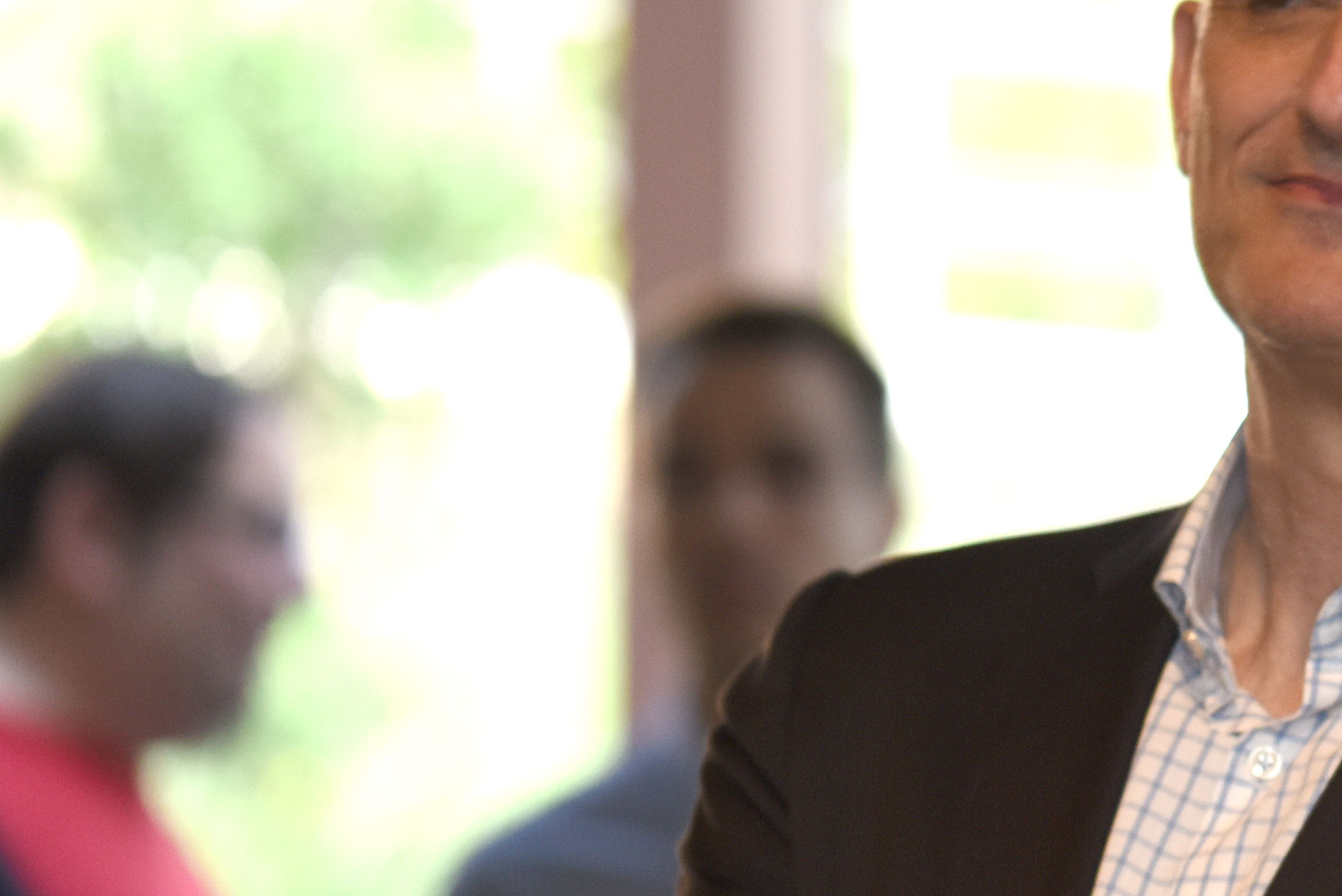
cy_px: 473
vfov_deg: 3.1
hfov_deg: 4.6
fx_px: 16517
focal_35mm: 443
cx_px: 1922
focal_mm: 140
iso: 500
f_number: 4
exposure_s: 1/80
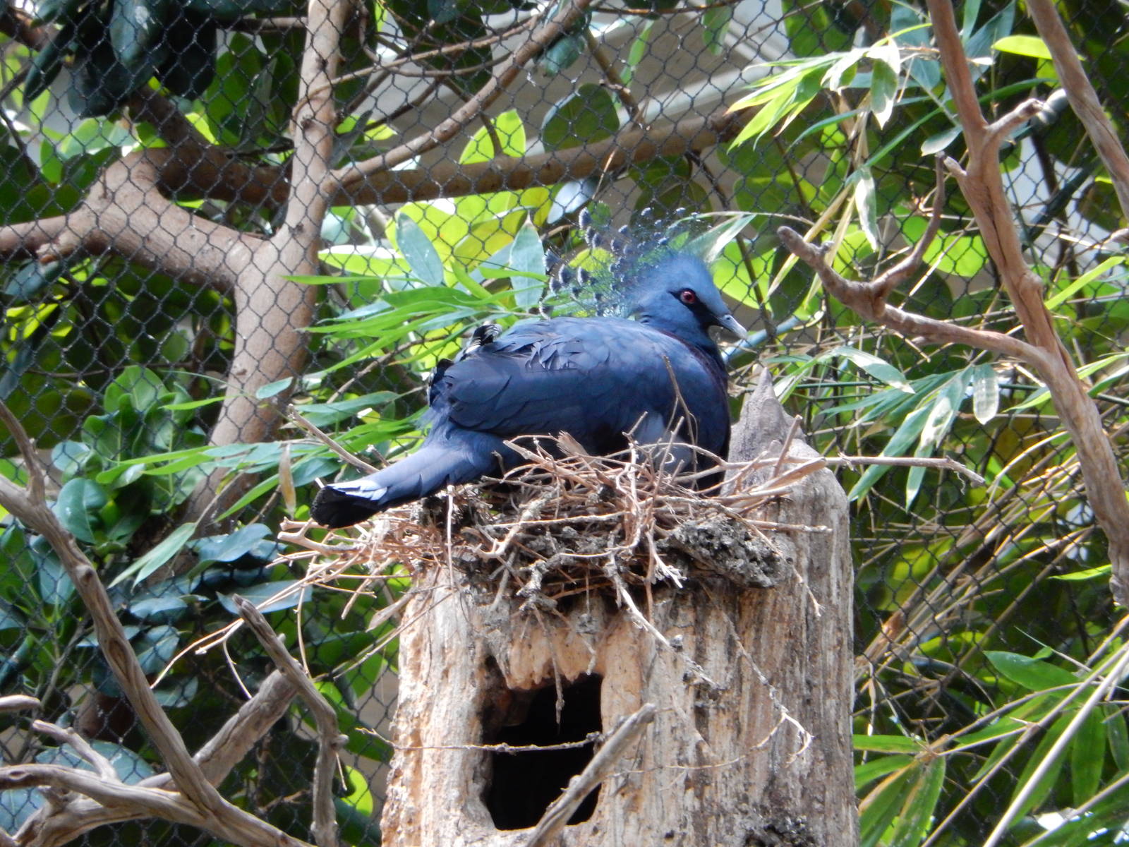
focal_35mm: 450
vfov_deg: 3.3
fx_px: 14677
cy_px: 424
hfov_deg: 4.4
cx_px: 564
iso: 640
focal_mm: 81
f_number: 6.3
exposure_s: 1/60
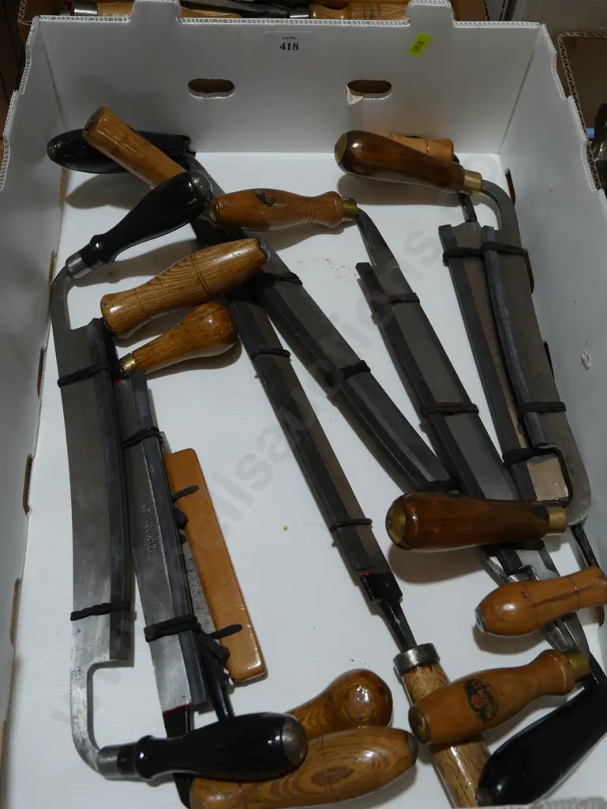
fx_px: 934
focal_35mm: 40
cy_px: 404
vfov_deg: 46.8
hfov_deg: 36.0
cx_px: 304
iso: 200
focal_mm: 20
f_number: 4.4
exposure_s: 1/125
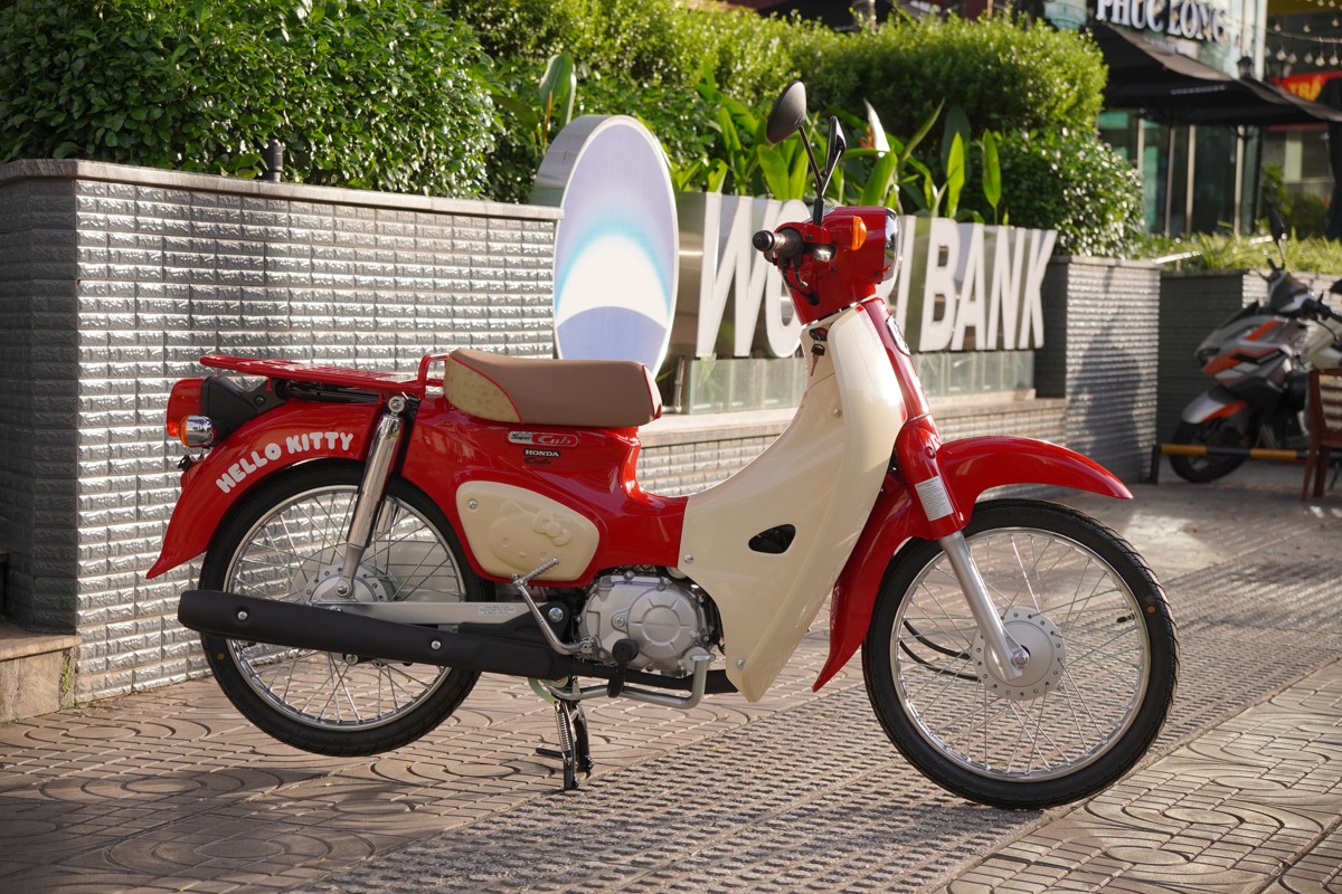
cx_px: 671
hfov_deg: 27.0
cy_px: 447
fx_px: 2796
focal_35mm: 75
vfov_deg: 18.2
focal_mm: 50
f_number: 4
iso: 320
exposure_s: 1/1000
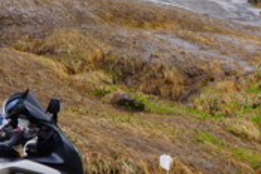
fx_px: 994
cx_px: 161
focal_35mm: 137
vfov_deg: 10.0
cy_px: 28
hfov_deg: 14.9
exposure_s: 1/200
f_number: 6.3
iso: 100
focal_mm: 20
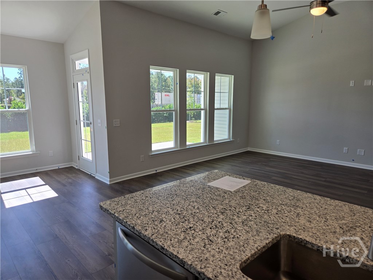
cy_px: 140
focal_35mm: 23
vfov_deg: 58.9
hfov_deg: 73.9
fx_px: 248
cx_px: 186
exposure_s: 1/175
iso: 25
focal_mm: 5.4
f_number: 1.8
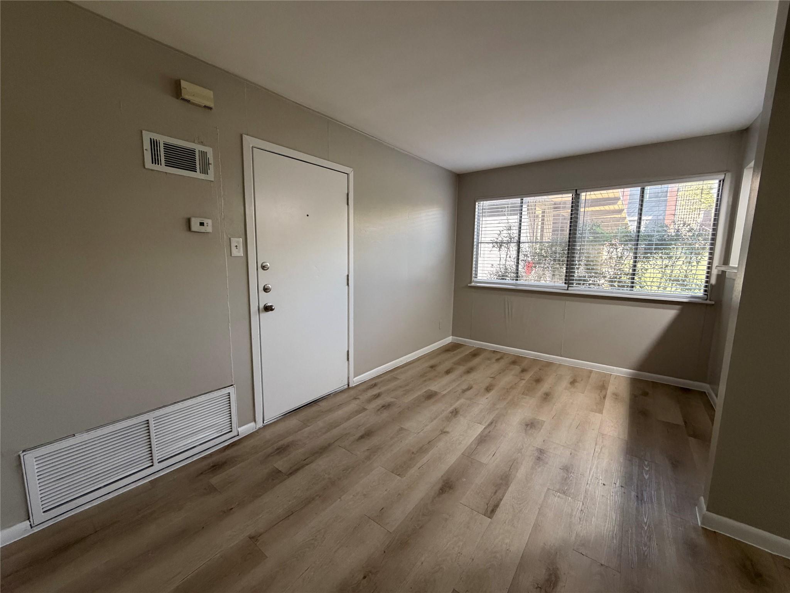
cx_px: 395
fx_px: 320
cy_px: 296
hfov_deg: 102.1
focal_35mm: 14
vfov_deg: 85.7
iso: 320
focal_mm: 2.22
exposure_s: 1/60
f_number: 2.2
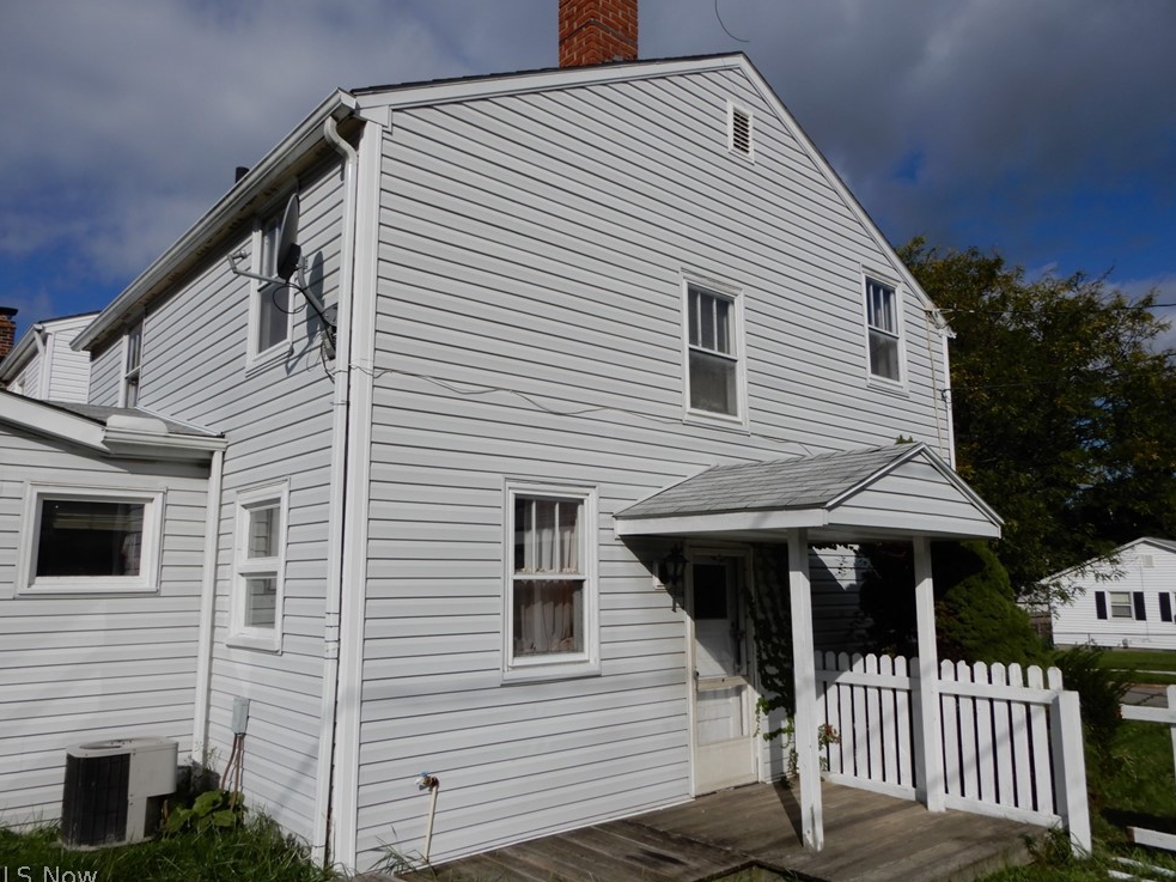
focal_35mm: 25
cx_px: 586
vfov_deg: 54.9
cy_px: 437
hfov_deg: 69.4
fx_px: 849
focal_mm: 4.3
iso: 80
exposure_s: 1/1600
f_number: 4.5
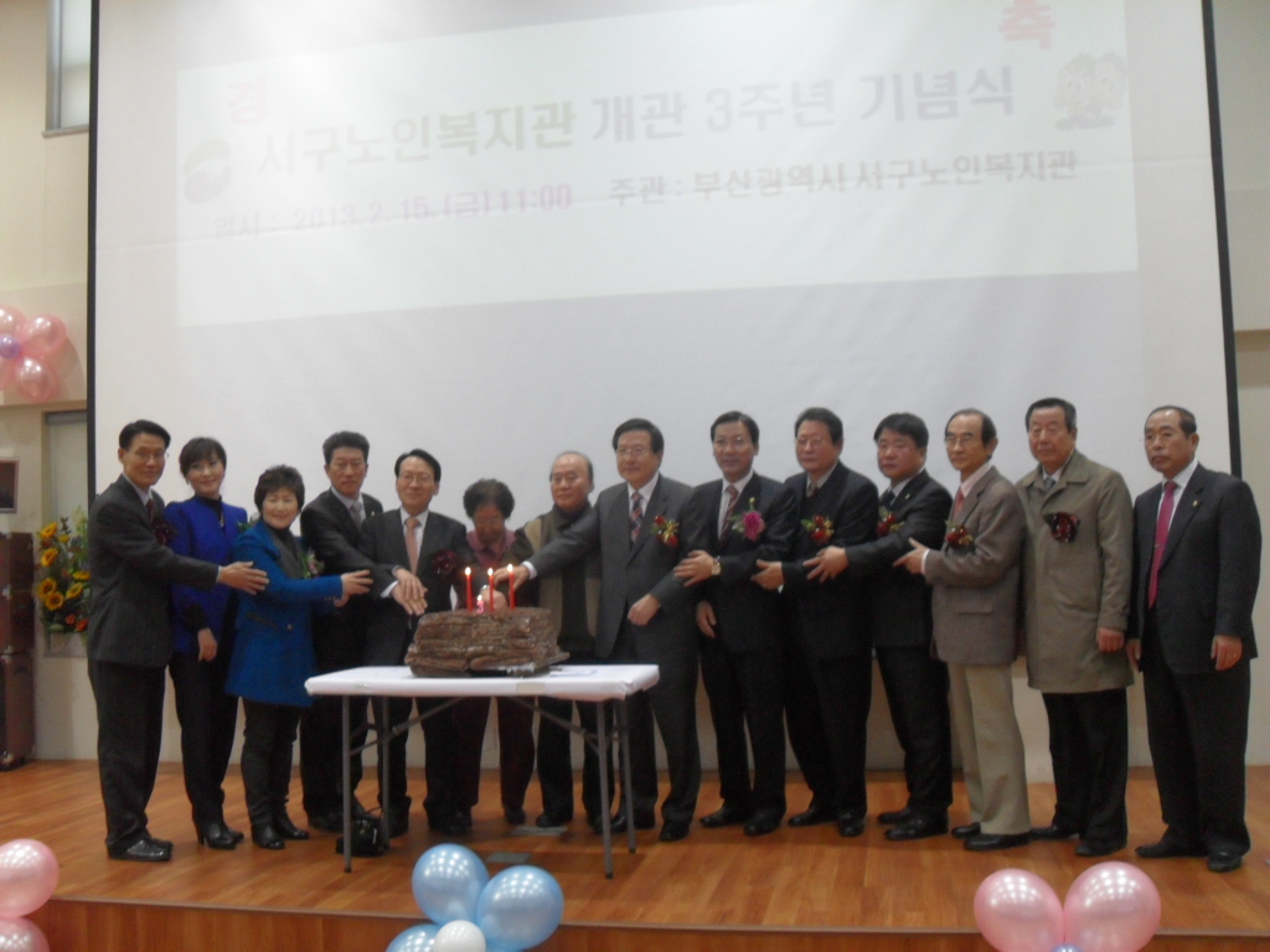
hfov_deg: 52.6
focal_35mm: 35
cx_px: 635
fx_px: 1284
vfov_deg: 40.7
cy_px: 476
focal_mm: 6.2
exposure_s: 1/30
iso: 160
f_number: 2.8
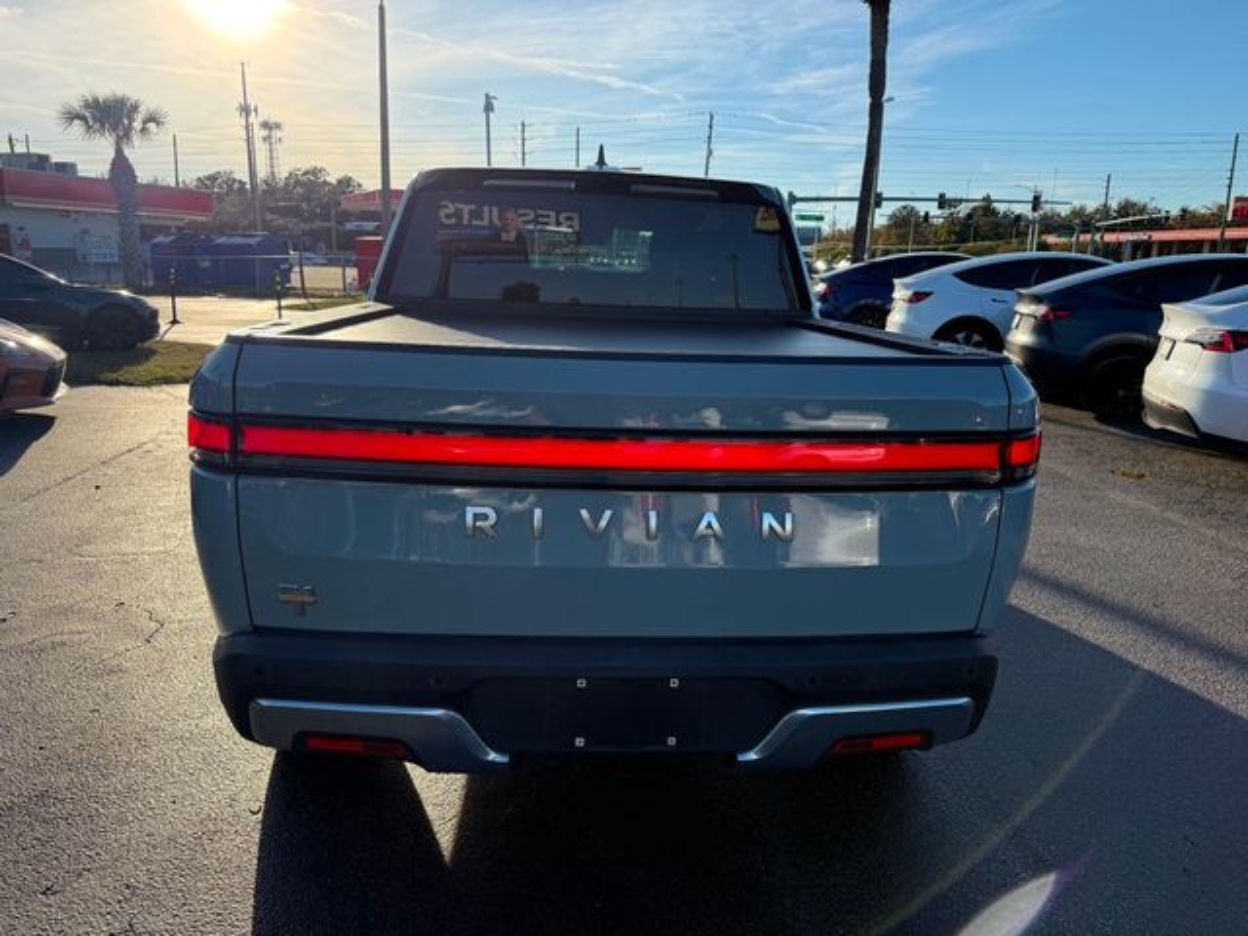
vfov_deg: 56.8
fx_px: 865
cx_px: 624
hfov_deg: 71.6
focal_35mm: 24
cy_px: 468
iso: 100
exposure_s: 1/4673
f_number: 1.78
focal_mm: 6.76
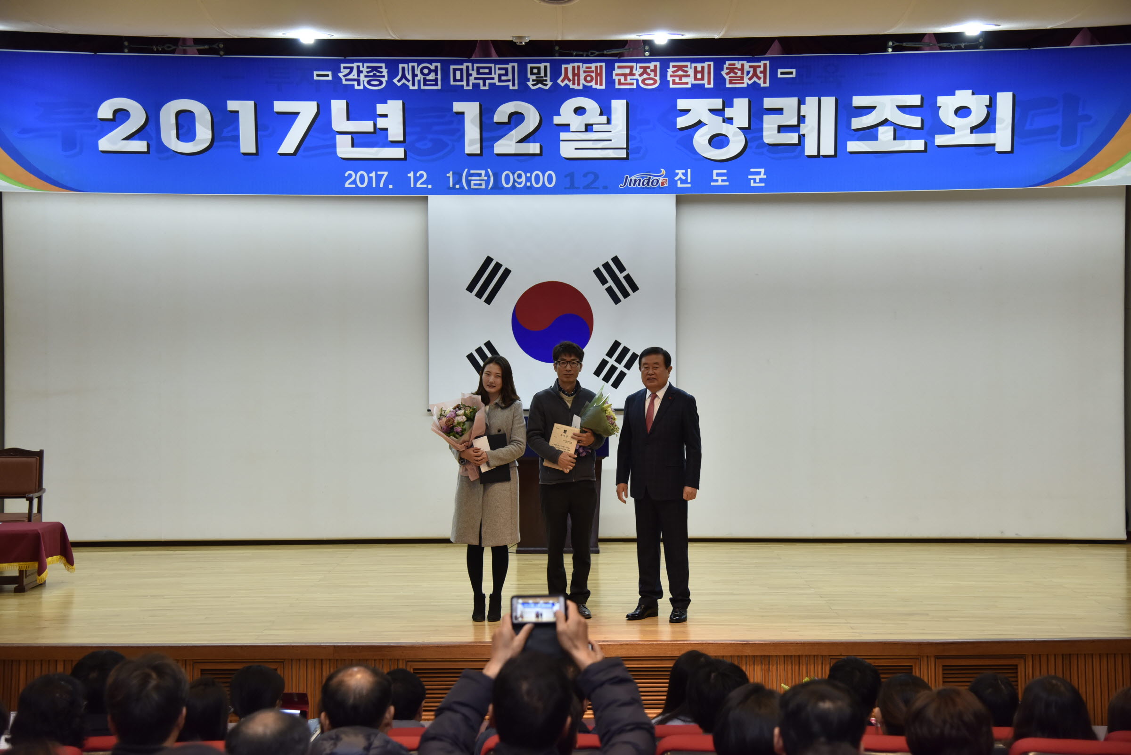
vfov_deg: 26.0
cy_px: 378
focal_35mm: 52
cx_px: 566
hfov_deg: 38.2
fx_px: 1634
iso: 1000
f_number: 4
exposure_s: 1/125
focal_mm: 52
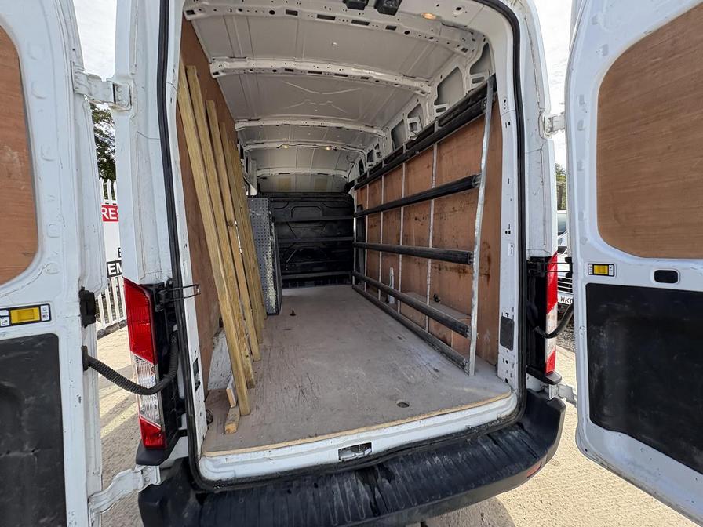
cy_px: 264
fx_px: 284
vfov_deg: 85.7
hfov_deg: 102.1
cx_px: 352
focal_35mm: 14
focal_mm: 2.22
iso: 64
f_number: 2.2
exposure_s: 1/246
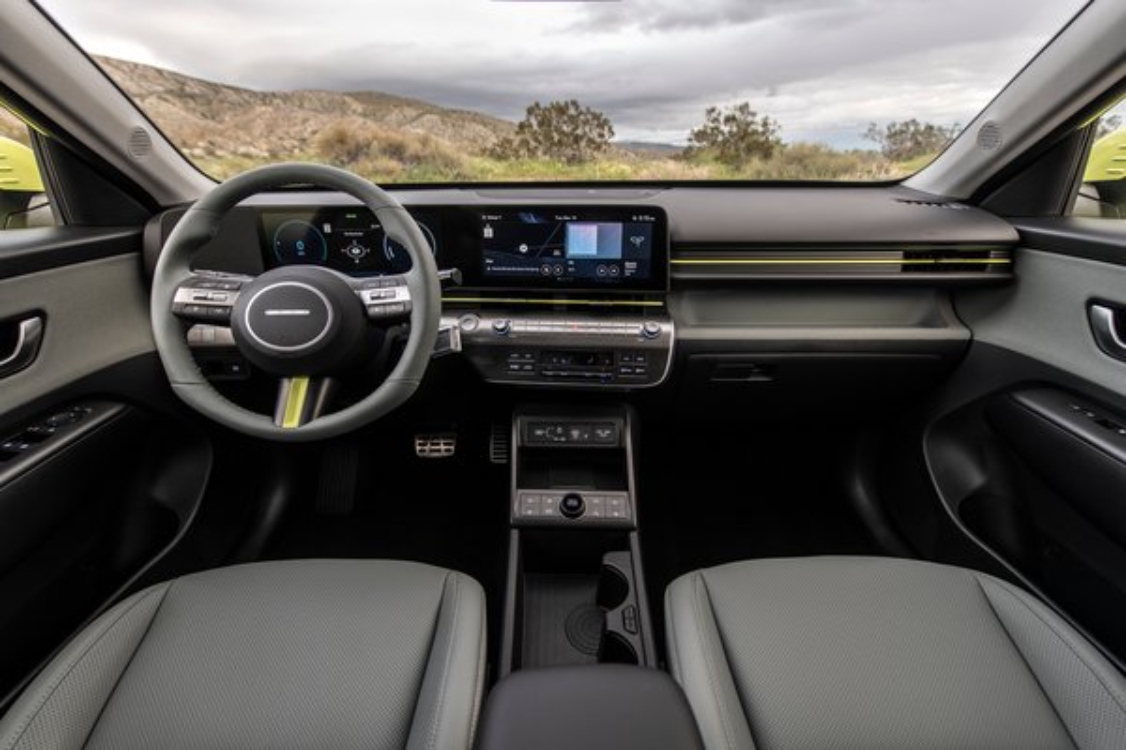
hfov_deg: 96.7
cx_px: 563
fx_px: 500
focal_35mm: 16
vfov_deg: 73.7
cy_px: 375
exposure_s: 1/60
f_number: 5
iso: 200
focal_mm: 16
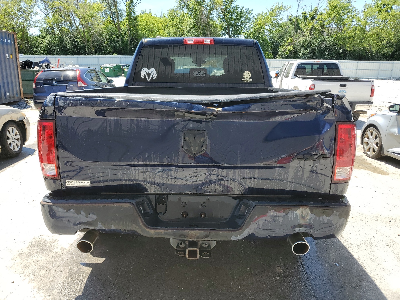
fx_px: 300
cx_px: 200
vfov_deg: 53.1
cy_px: 150
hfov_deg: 67.3
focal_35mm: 26
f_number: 1.5
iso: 50
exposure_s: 1/1429
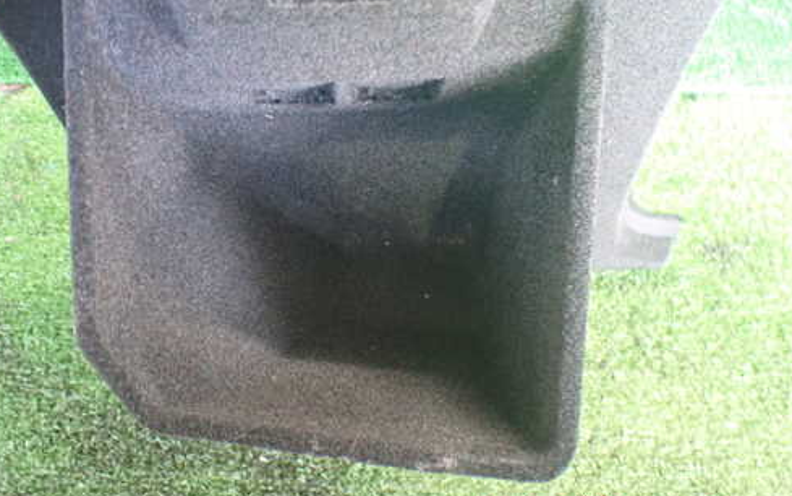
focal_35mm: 39
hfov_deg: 50.3
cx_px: 361
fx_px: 842
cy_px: 170
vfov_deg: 32.6
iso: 800
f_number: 2.3
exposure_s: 1/30
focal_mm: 5.4
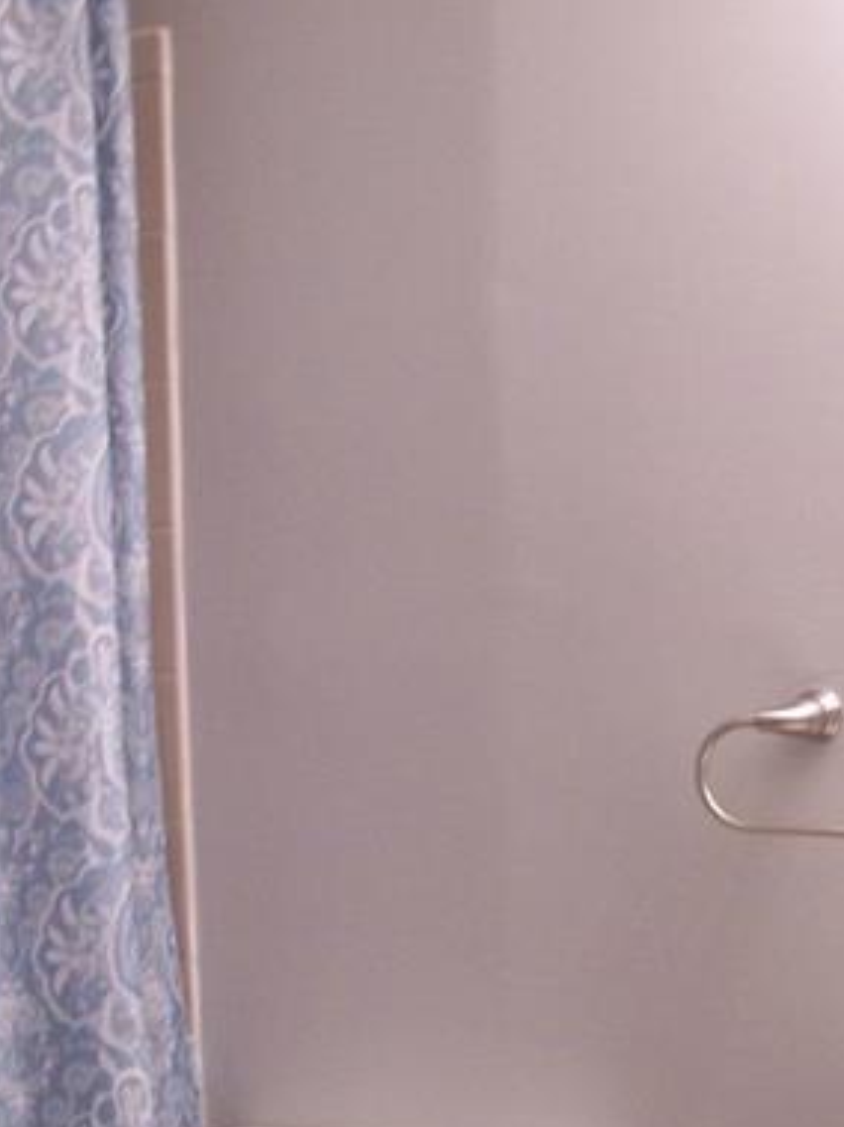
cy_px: 925
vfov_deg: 24.9
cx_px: 440
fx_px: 2505
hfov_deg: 19.1
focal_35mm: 77
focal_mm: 6.3
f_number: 2.8
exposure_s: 1/10
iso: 140
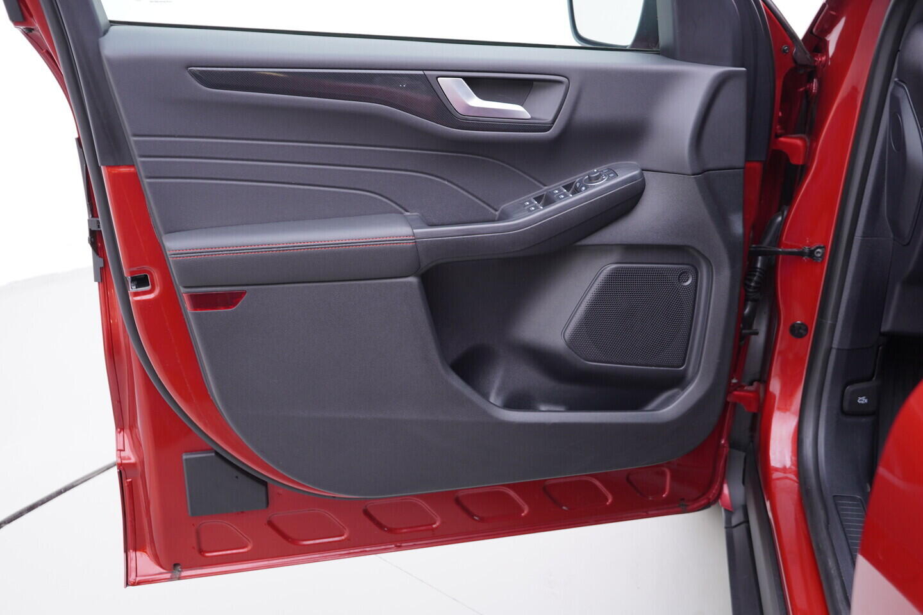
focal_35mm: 36
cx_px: 462
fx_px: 923
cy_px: 308
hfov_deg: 53.1
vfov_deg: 36.9
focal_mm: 24
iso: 160
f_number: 2.8
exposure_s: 1/40
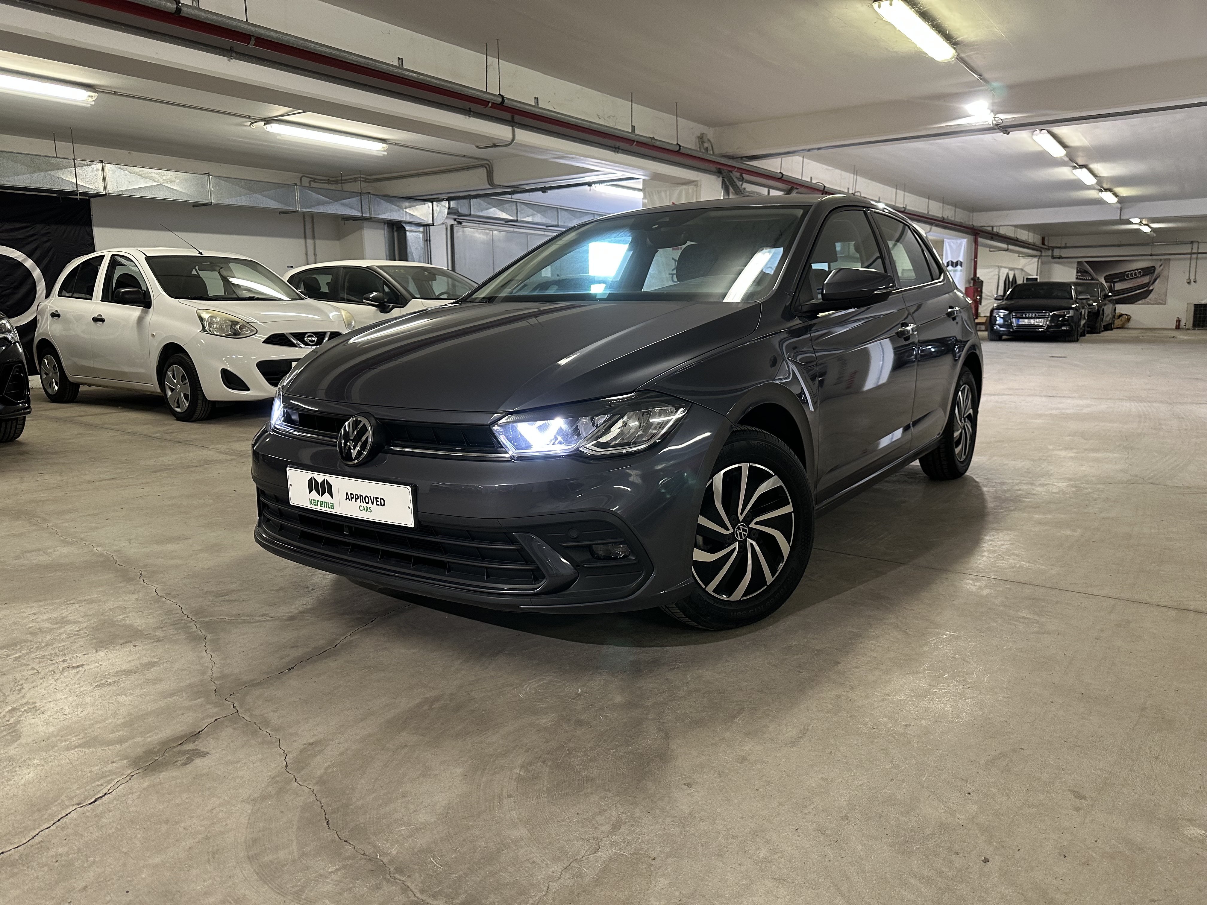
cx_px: 604
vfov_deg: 56.8
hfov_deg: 71.6
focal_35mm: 24
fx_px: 837
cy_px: 452
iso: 250
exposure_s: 1/50
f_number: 1.78
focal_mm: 6.86
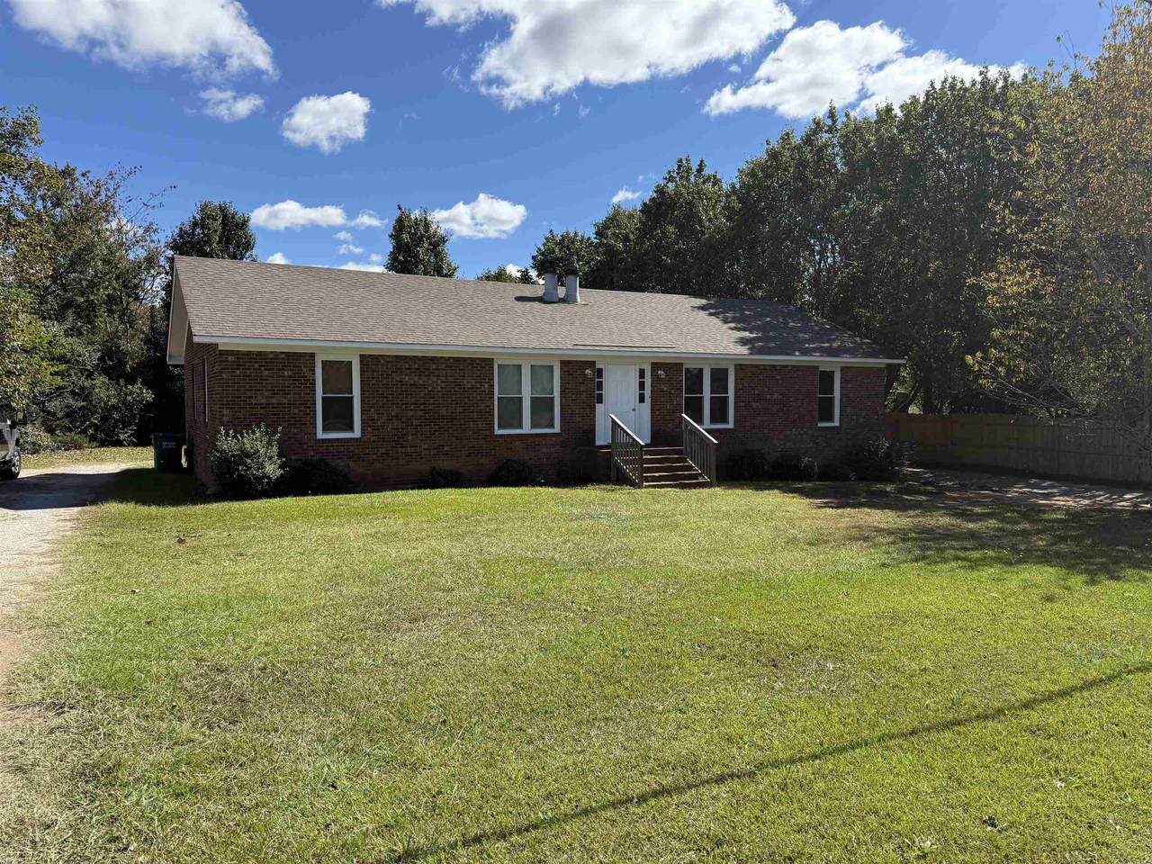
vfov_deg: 56.8
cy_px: 432
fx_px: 799
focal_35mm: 24
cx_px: 576
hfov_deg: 71.6
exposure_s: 1/4405
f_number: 1.78
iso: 100
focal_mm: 6.76
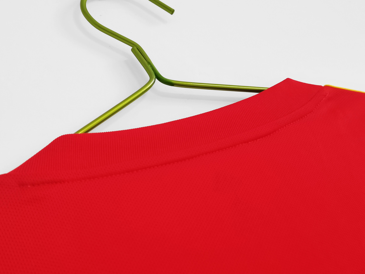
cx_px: 182
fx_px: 474
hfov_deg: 42.1
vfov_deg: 32.2
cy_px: 137
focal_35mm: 45
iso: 400
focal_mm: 5.58
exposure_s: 1/33.3
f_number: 1.8
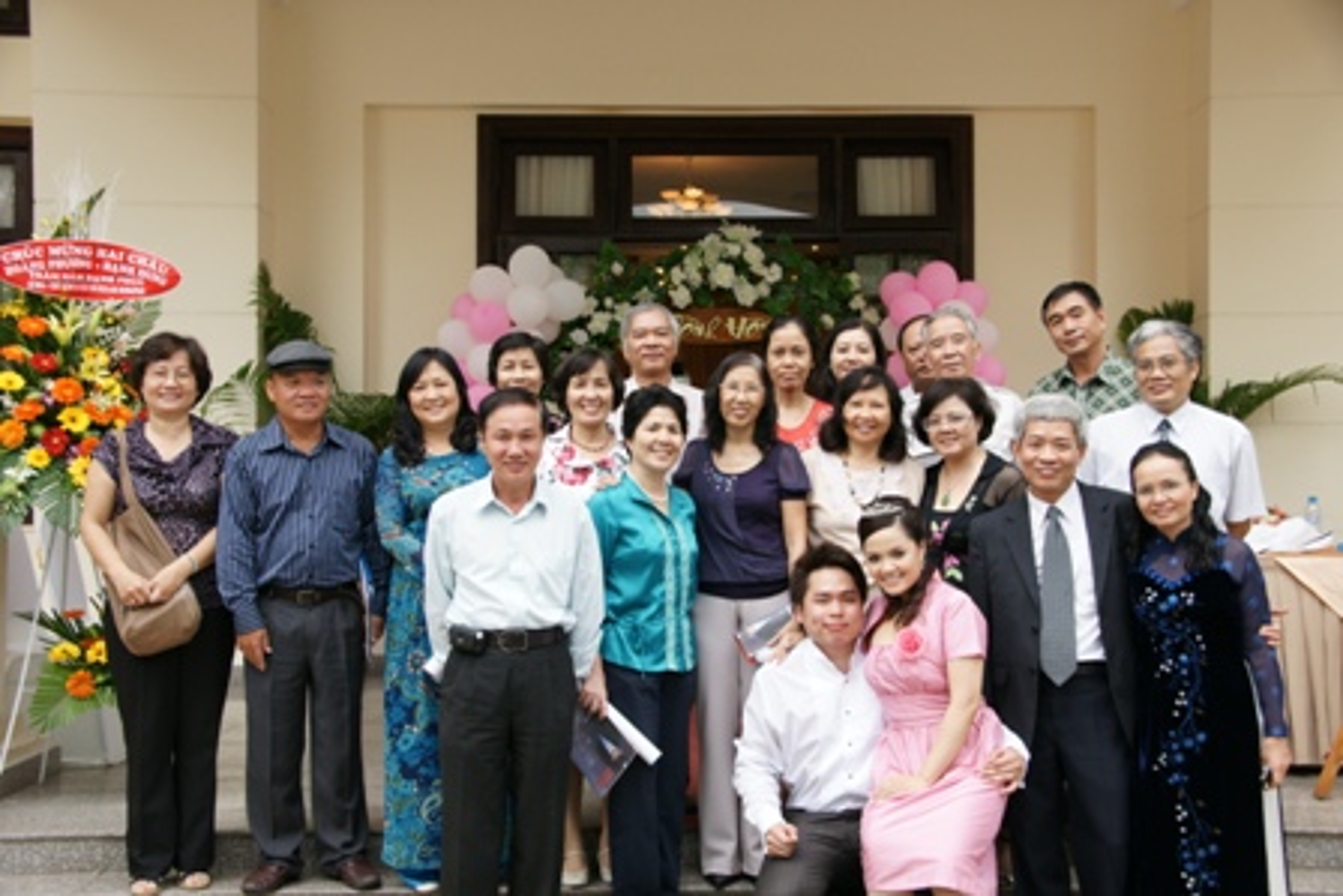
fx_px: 1567
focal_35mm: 42
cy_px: 448
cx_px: 672
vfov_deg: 31.9
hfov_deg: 46.4
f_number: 5.6
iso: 400
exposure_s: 1/160
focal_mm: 28
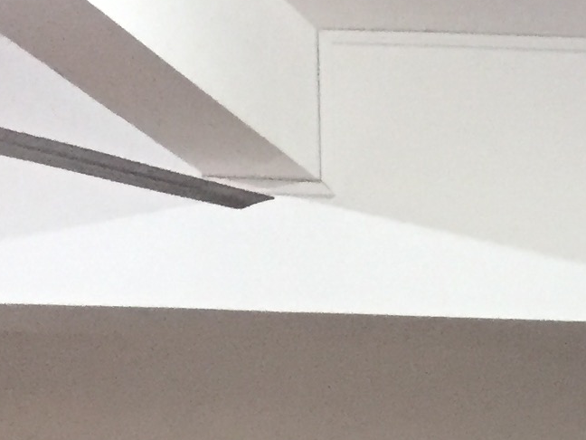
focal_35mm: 146
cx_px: 1339
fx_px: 2472
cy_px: 993
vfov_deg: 9.3
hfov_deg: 11.5
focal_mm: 4.15
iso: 250
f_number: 2.2
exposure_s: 1/33
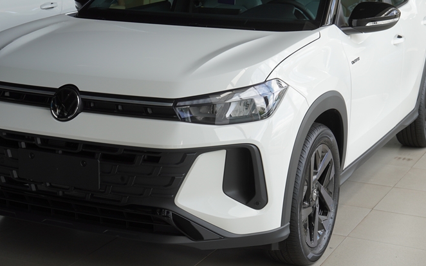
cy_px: 91
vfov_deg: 18.3
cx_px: 212
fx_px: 824
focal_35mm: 71
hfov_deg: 29.0
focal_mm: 30
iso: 100
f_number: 4.5
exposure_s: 1/80
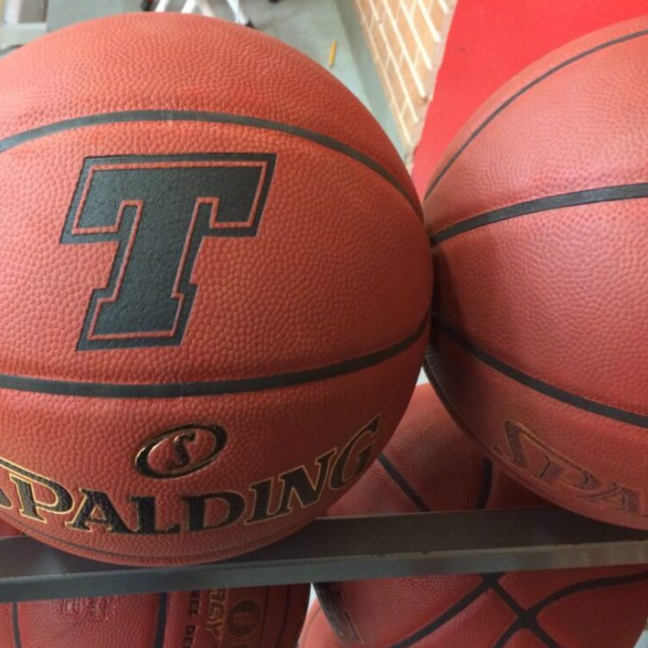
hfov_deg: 44.3
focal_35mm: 37
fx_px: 784
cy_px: 346
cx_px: 214
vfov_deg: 44.9
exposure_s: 1/15
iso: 320
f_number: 2.2
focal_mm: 4.15
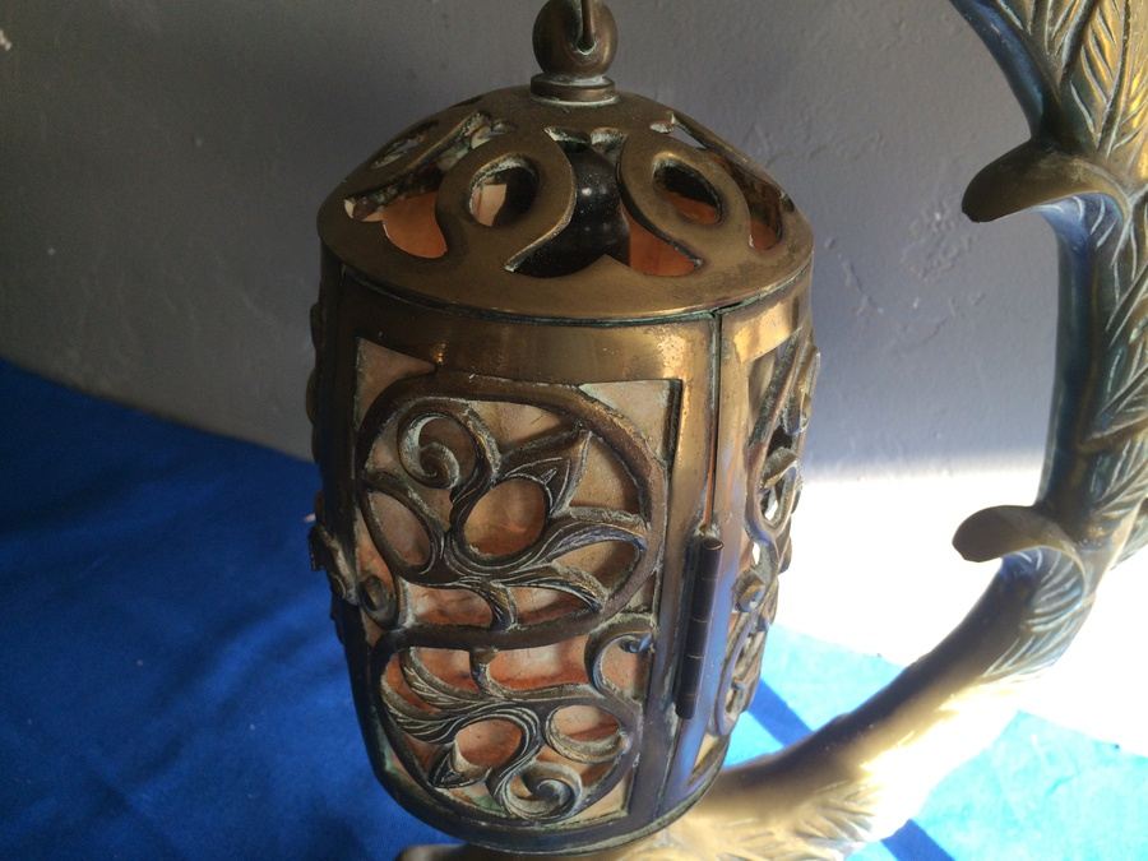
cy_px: 430
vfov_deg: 46.8
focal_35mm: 30
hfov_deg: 60.0
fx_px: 995
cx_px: 574
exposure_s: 1/120
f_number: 2.2
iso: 64
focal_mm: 4.12
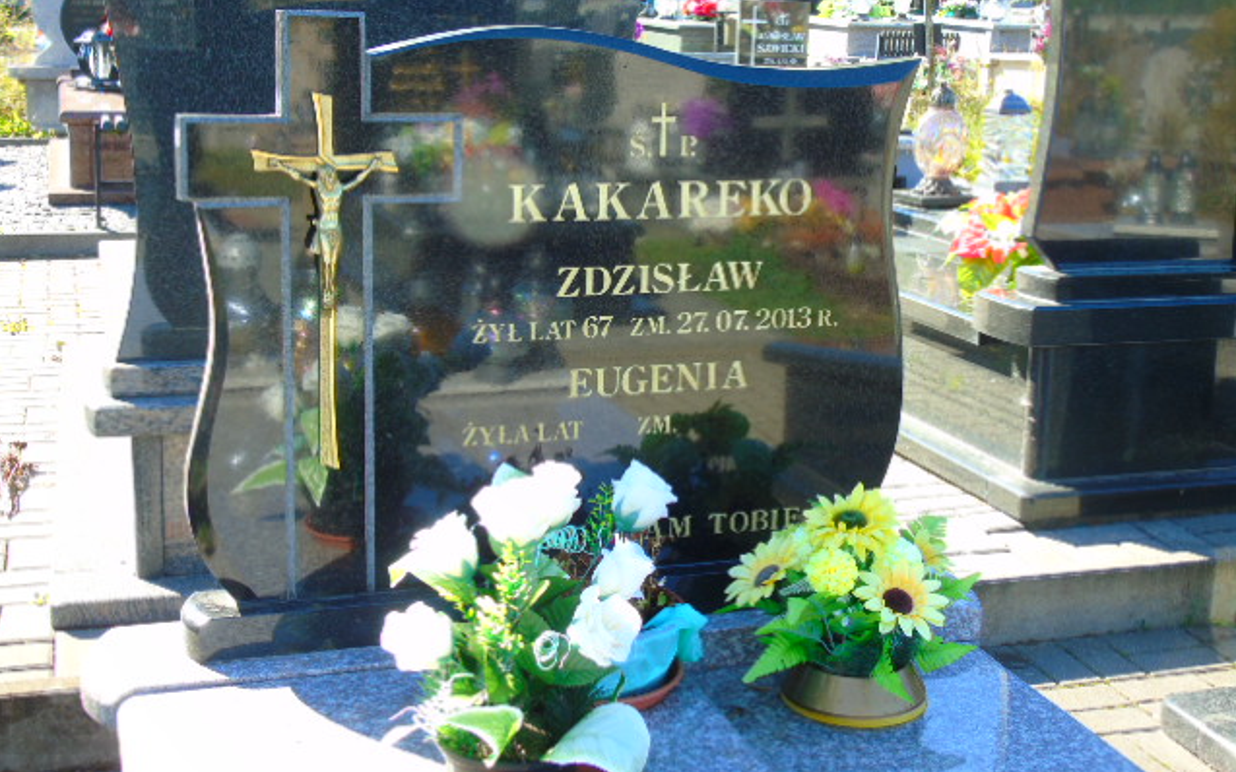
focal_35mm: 49
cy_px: 336
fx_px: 1650
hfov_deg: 41.1
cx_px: 617
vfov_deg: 26.3
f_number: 4.1
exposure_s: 1/100
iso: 80
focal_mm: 8.2
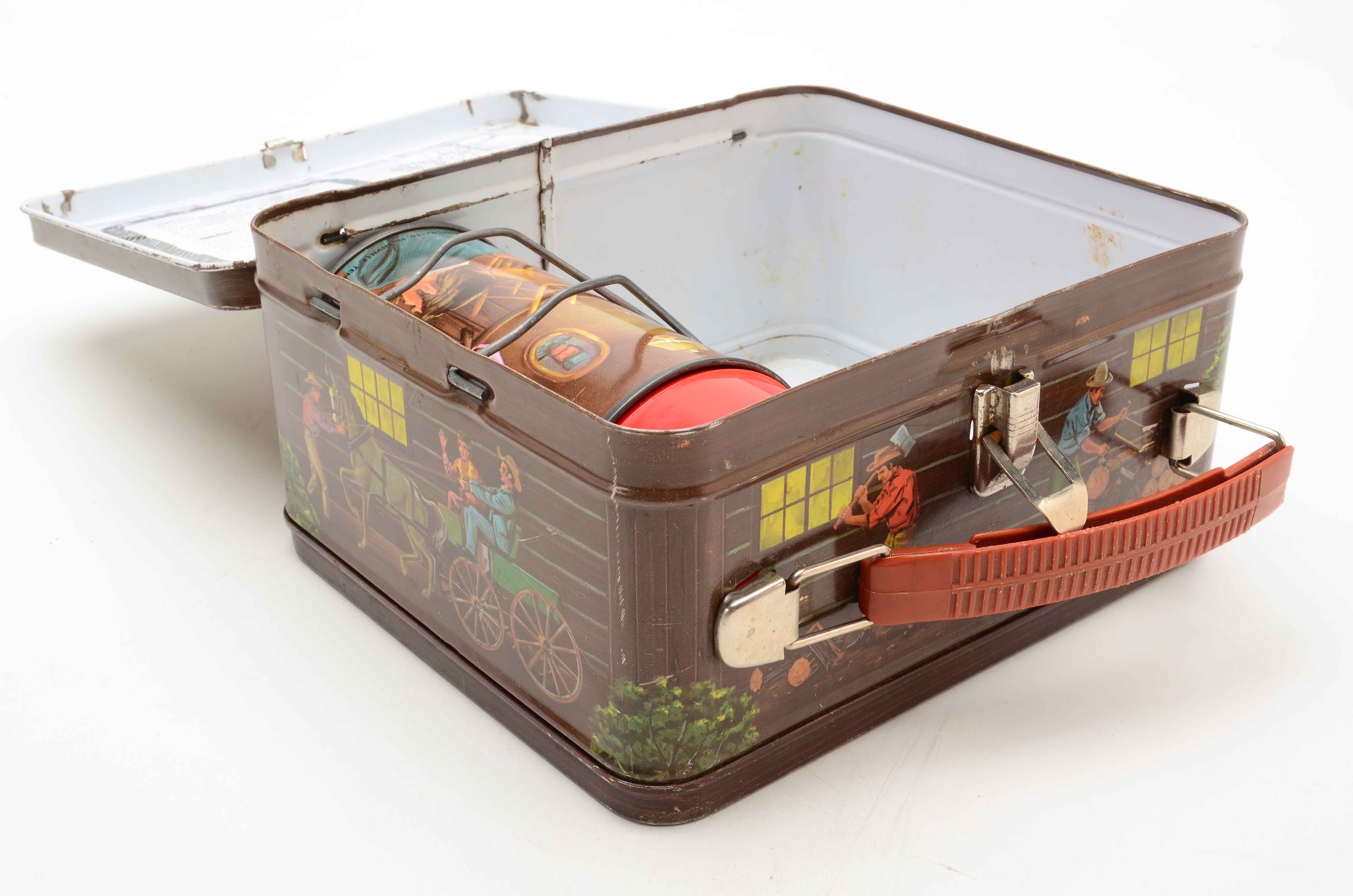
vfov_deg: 28.0
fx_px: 1800
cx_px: 676
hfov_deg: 41.2
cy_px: 448
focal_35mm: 48
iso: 100
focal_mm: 32
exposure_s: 1/160
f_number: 20
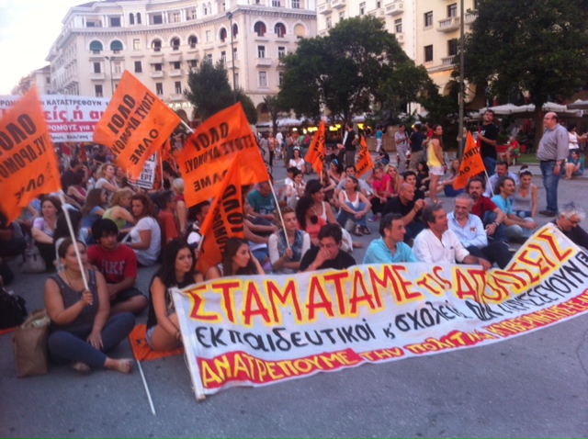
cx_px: 294
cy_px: 220
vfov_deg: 40.6
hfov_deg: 52.7
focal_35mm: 35
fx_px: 594
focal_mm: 3.85
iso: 80
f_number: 2.8
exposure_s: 1/17
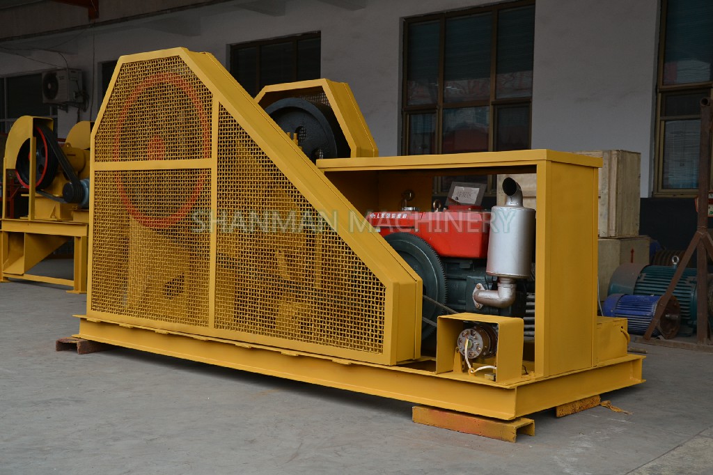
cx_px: 356
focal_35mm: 45
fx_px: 891
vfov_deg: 29.8
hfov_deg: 43.6
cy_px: 238
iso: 220
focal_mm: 30
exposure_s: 1/125
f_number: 5.6
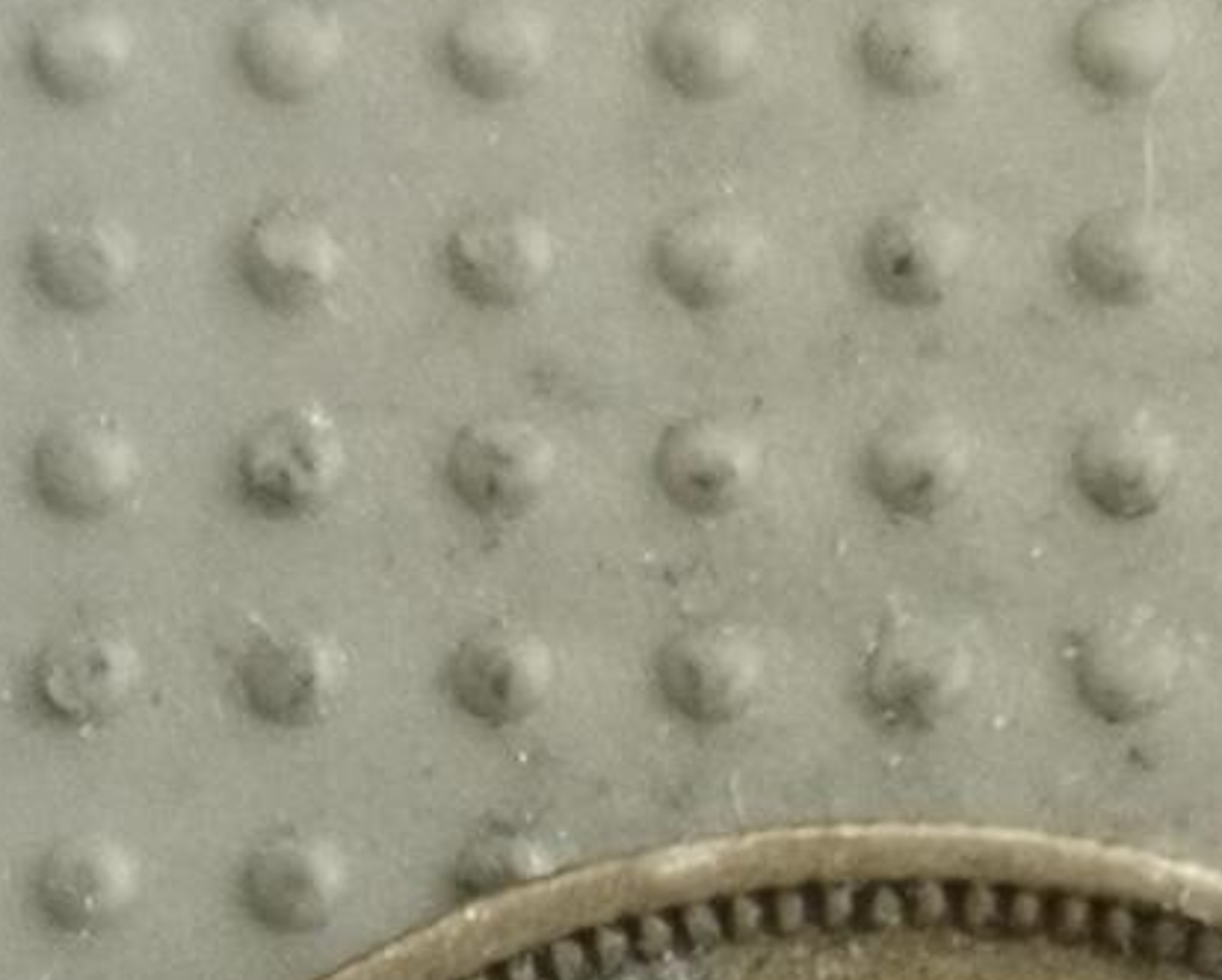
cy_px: 2075
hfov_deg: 8.7
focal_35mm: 221
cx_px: 796
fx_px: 7998
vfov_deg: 6.7
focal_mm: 4.75
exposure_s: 1/25.7
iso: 400
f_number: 1.8
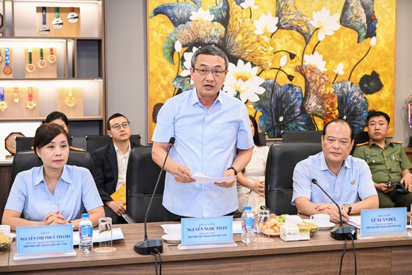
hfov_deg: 33.9
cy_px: 134
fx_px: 676
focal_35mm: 59
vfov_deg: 23.0
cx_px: 211
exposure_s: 1/125
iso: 2000
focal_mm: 57
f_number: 4
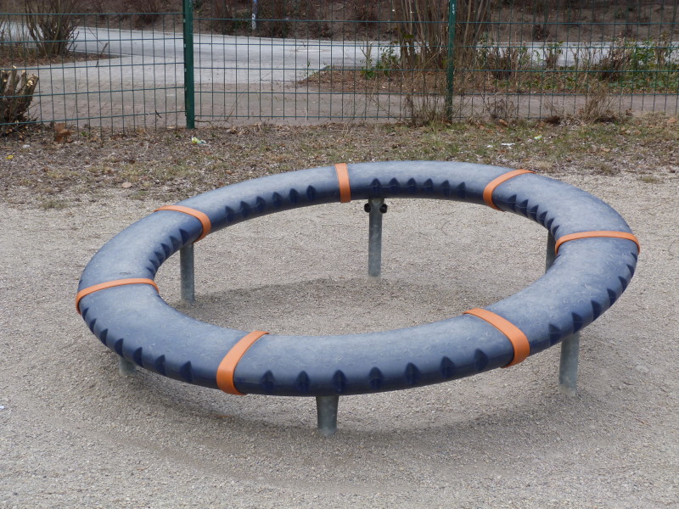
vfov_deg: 27.0
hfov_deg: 35.5
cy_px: 254
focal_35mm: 54
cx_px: 340
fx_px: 1059
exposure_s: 1/125
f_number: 4
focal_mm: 9.7
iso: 80
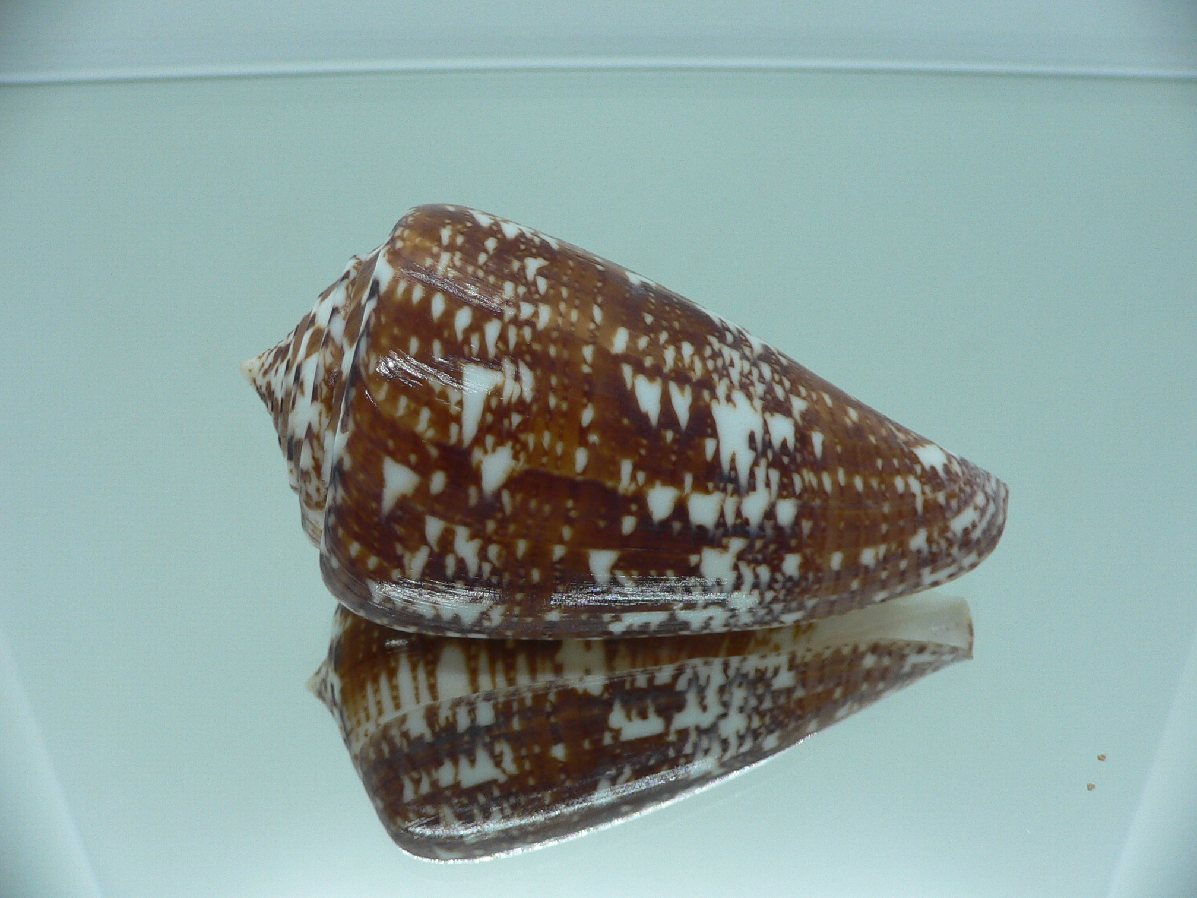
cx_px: 598
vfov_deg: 40.7
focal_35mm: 35
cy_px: 449
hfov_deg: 52.6
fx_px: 1210
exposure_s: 1/60
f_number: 2.8
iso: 100
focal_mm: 4.6
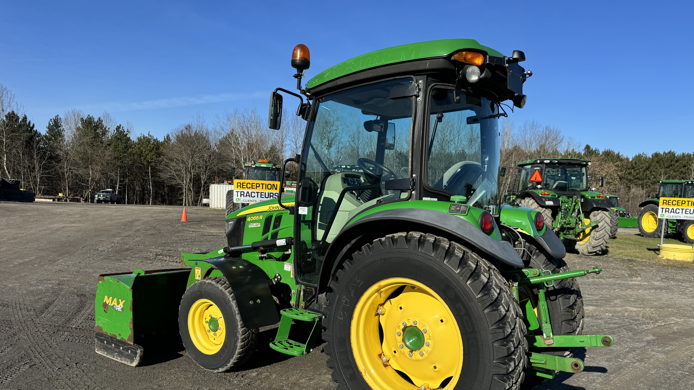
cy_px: 241
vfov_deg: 42.6
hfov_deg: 69.8
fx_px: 497
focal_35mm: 27
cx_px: 357
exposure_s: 1/4608
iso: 80
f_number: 1.78
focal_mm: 6.76
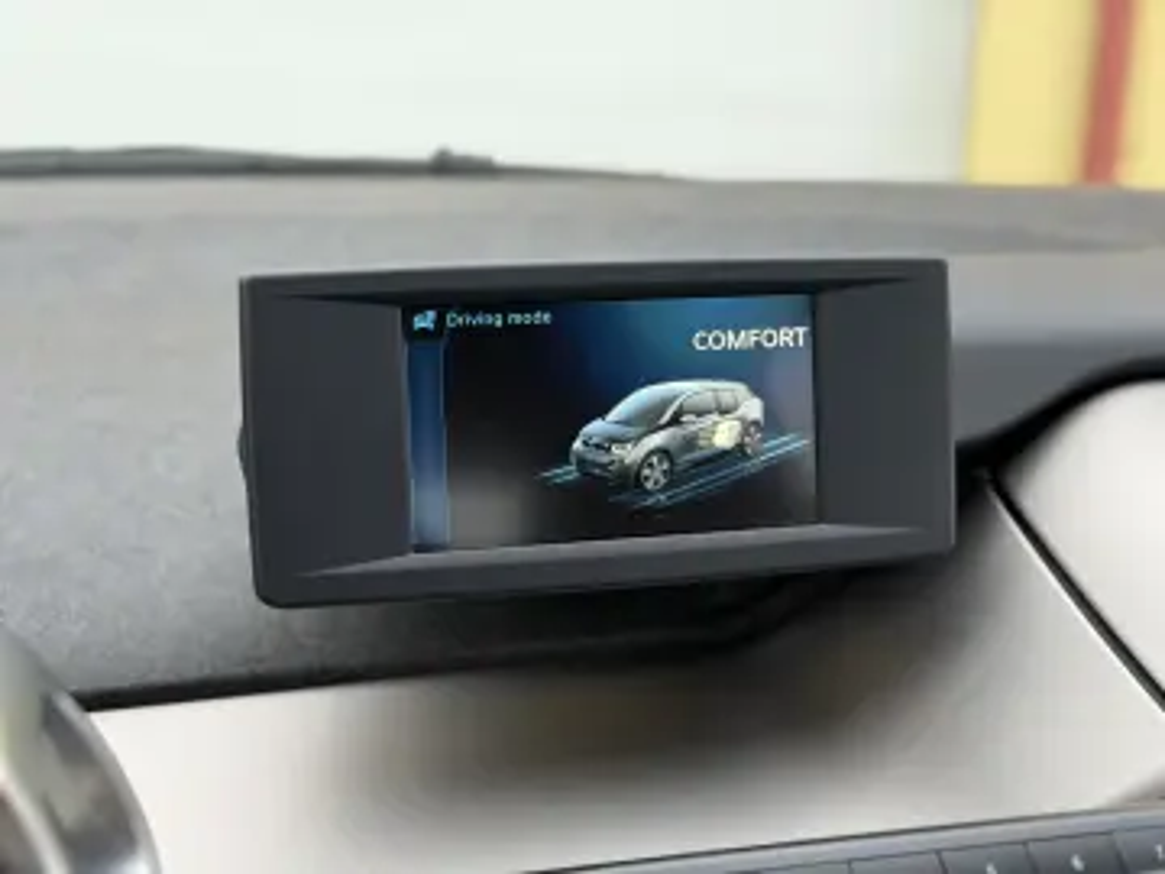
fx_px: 1615
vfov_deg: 30.3
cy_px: 437
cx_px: 582
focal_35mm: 48
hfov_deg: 39.7
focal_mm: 6.76
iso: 100
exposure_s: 1/100
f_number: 1.78
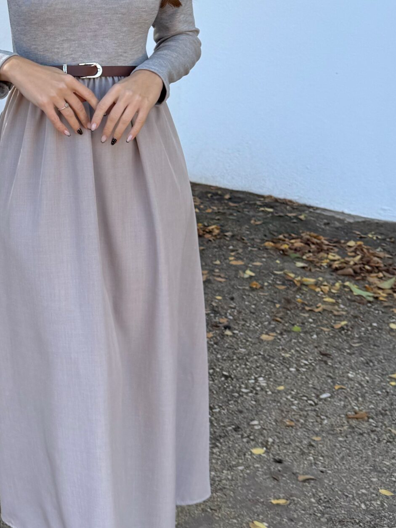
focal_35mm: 49
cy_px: 209
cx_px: 54
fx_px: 747
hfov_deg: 28.7
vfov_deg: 38.7
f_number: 1.78
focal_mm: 6.76
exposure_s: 1/780
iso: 80
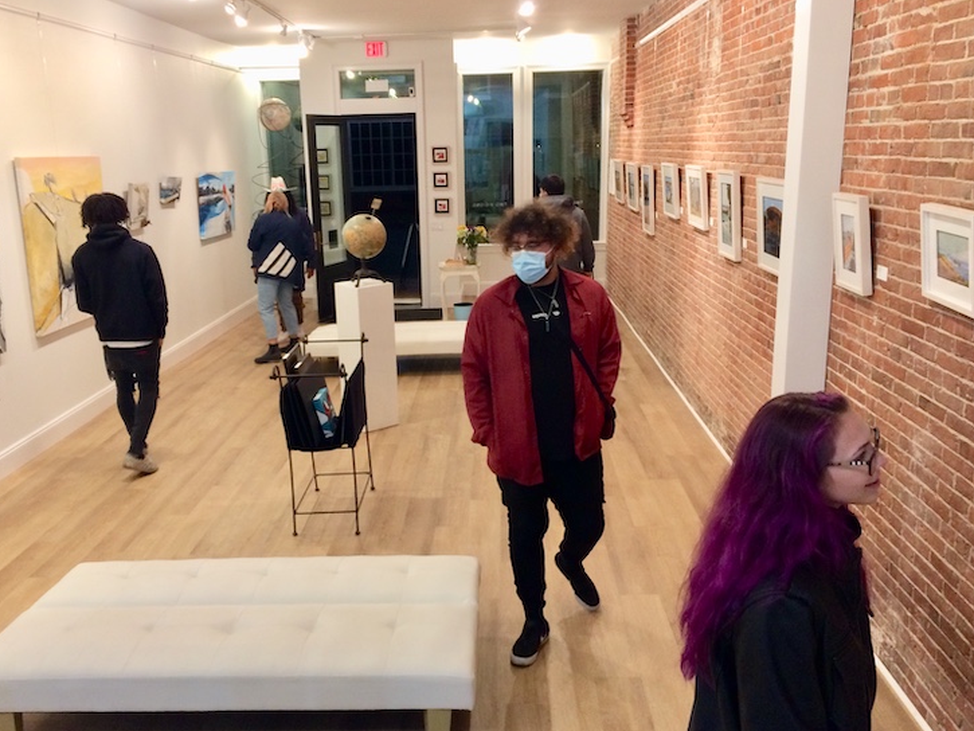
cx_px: 457
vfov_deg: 44.2
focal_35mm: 32
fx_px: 901
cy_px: 370
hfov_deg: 56.8
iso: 125
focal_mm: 4.15
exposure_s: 1/30
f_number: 2.2
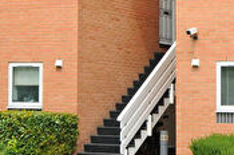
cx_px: 241
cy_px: -45
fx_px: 856
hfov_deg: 15.2
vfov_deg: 10.1
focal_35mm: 132
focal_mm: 22
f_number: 7.1
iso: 400
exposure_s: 1/200
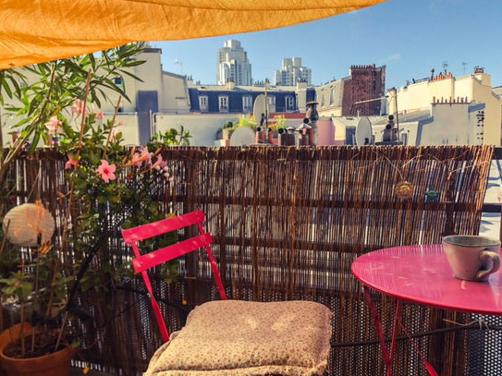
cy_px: 204
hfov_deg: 55.3
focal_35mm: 33
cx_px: 263
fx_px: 478
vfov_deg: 42.9
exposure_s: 1/727
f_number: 1.8
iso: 20
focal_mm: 4
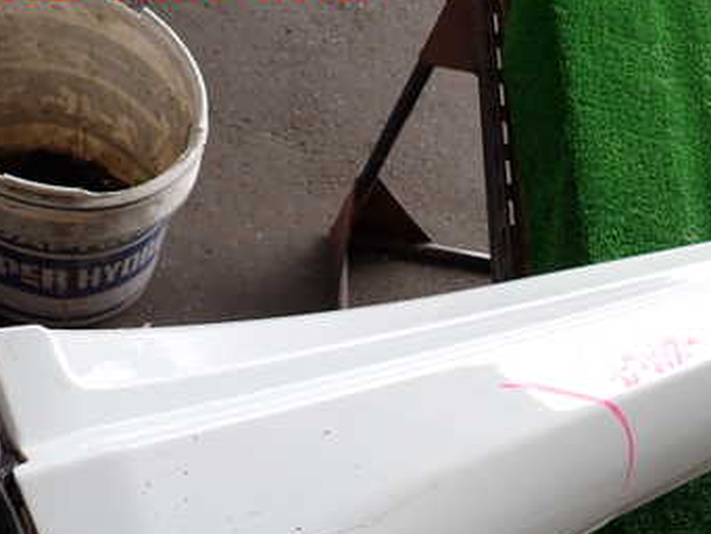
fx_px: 904
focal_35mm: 44
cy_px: 430
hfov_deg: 40.3
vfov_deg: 32.0
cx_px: 613
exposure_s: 1/125
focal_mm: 4.5
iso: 100
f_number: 2.8
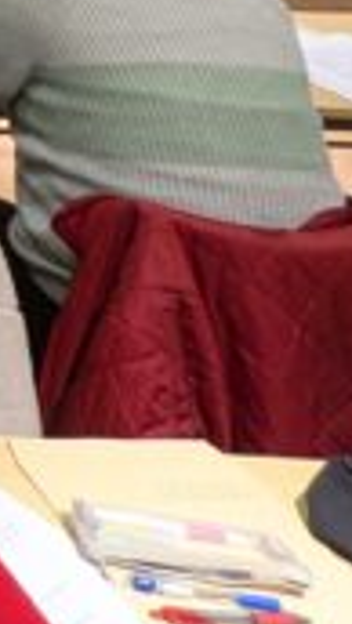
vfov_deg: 22.6
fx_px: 1126
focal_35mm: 68
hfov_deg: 11.1
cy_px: -406
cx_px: -708
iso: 133
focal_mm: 1.85
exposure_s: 1/58.8
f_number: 2.2
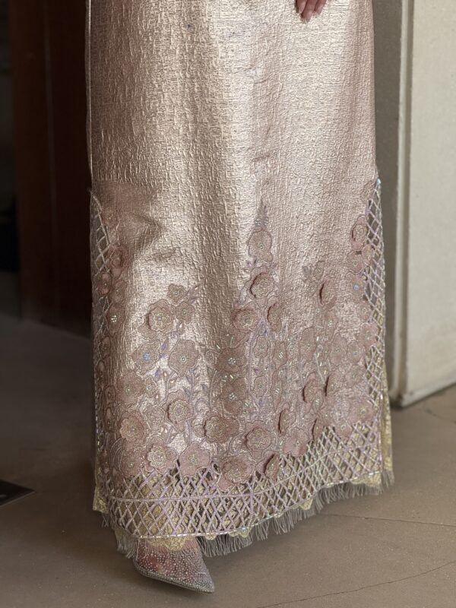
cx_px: 228
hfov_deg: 12.3
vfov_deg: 16.4
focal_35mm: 120
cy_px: 304
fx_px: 2108
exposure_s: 1/180
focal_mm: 15.66
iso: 50
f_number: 2.8
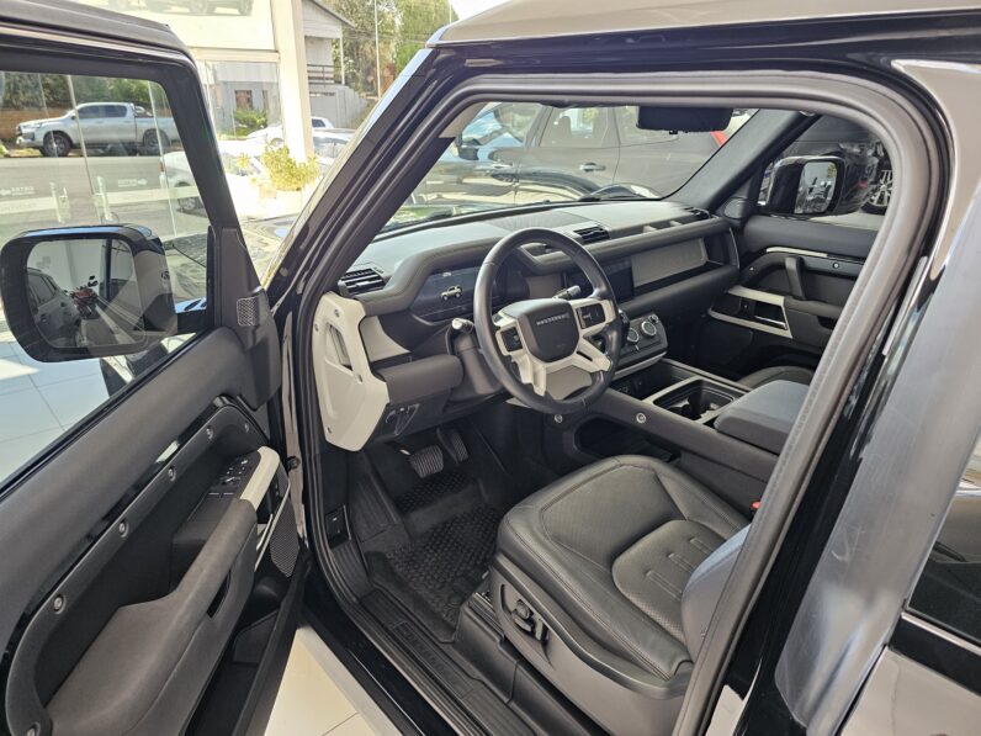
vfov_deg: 58.9
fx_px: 652
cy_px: 368
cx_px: 490
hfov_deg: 73.9
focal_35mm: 23
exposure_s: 1/180
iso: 200
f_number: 1.7
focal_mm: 6.3
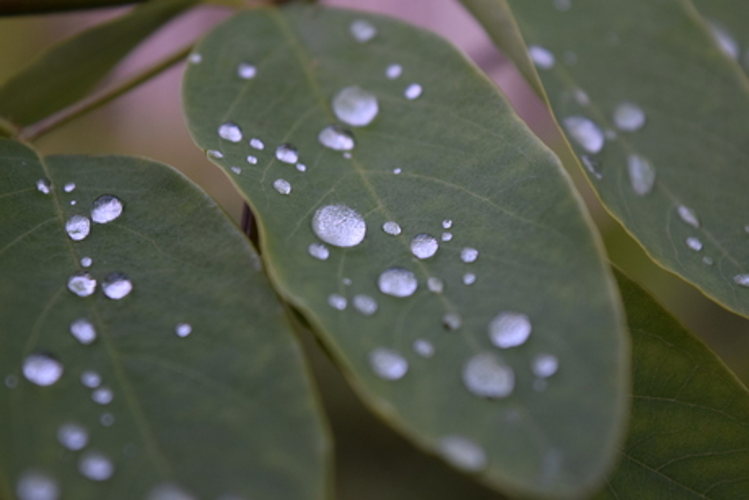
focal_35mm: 82
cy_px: 250
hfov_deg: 24.6
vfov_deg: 16.6
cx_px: 374
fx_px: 1717
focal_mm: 55
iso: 500
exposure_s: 1/60
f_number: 5.6
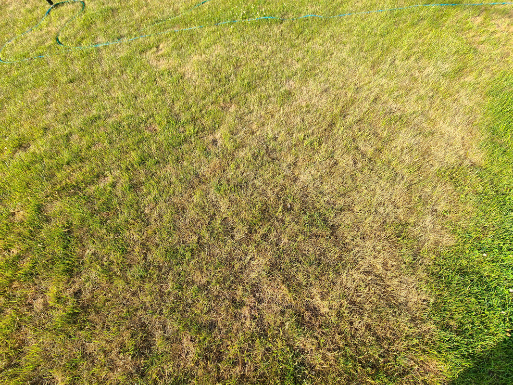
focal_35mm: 13
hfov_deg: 106.2
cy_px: 192
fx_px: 193
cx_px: 256
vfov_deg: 89.9
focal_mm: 2.2
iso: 50
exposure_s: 1/326
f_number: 2.2
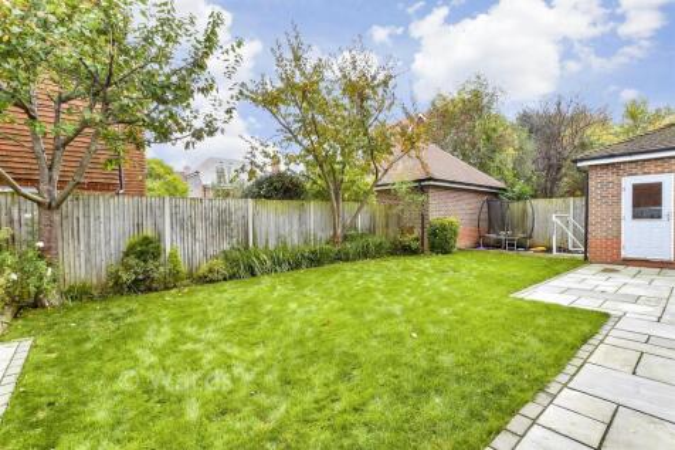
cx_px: 338
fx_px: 281
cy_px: 225
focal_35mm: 15
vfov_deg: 77.3
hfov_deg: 100.4
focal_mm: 10
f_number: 8
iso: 320
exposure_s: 1/160
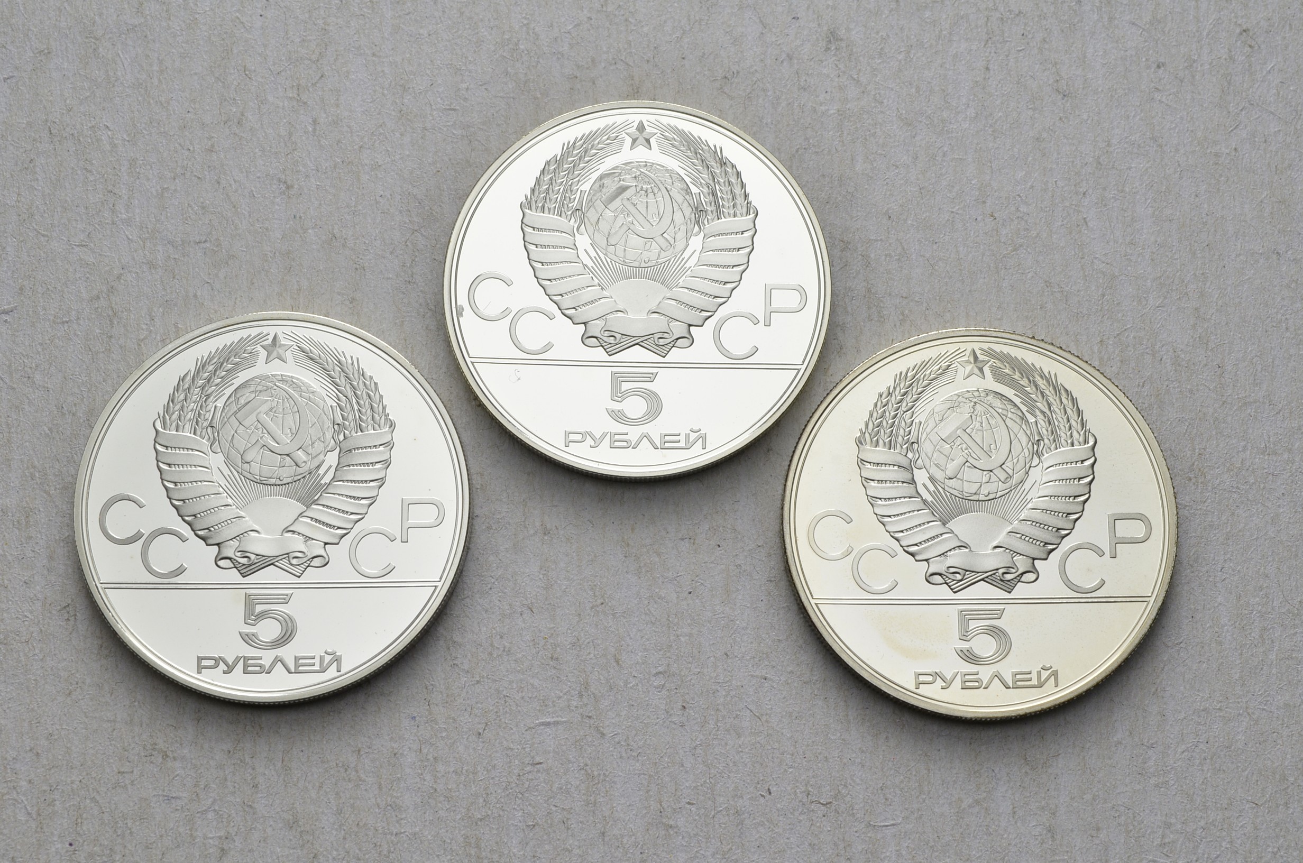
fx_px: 2276
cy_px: 432
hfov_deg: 32.0
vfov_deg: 21.5
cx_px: 652
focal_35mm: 63
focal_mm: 42
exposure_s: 1/250
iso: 400
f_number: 14
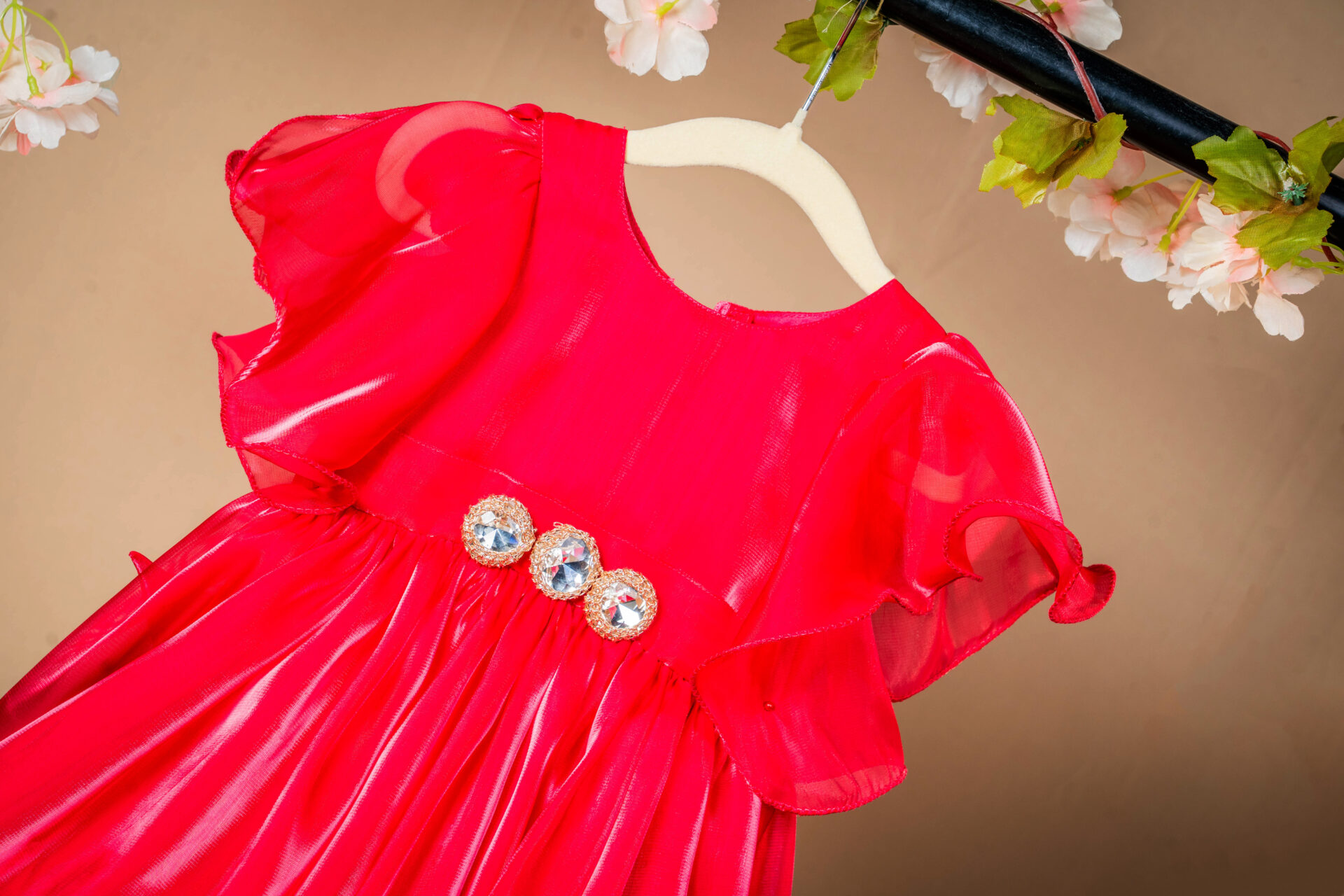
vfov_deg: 13.8
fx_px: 3696
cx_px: 672
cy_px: 448
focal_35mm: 99
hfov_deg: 20.6
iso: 50
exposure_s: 1/200
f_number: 9
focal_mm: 99
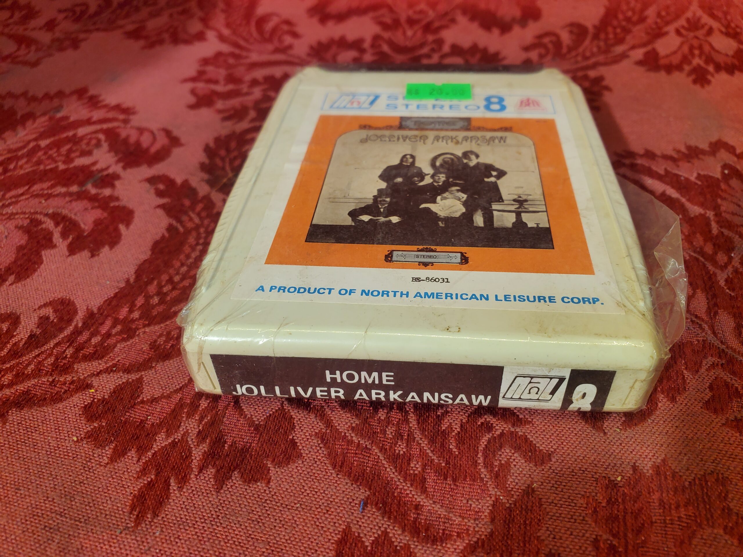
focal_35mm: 26
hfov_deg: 67.3
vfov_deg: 53.1
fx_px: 558
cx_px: 372
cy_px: 278
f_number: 2.4
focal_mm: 4.3
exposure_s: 1/120
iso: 100
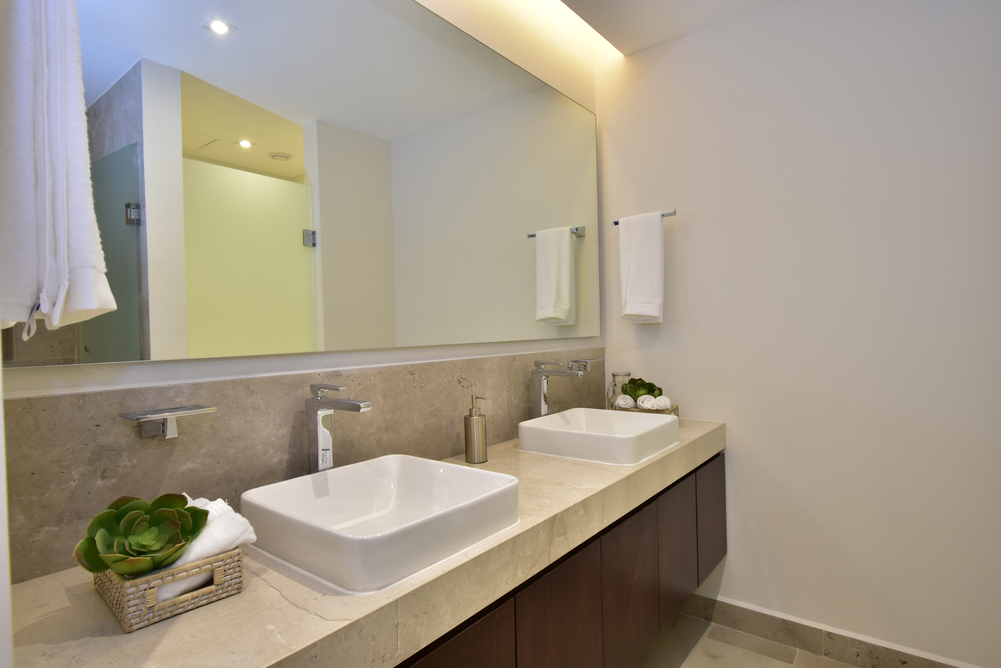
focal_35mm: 20
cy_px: 334
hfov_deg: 85.4
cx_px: 500
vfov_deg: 63.2
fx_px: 542
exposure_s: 1/10
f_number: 5.6
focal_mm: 13
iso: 200
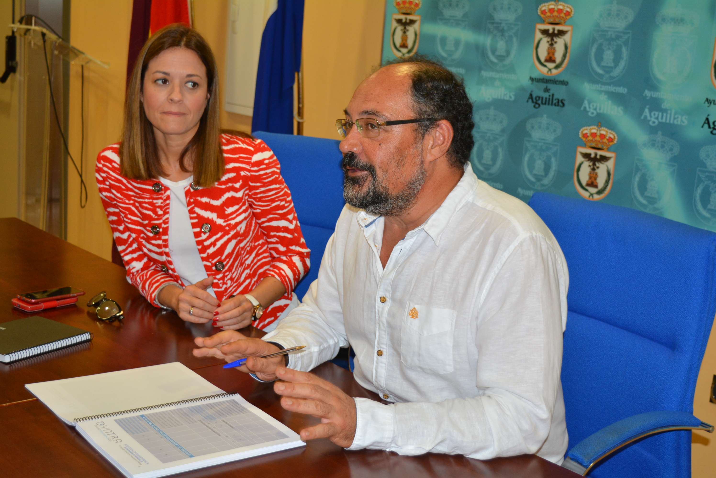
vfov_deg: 25.8
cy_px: 239
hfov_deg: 37.8
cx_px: 358
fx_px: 1045
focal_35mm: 52
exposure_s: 1/60
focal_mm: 35
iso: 500
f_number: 4.5
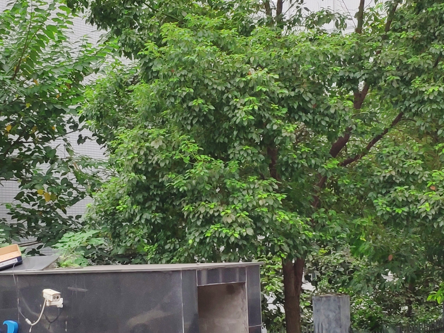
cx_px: 149
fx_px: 859
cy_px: 196
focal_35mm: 67
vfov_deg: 21.9
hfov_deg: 28.8
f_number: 1.8
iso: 100
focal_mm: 4.22
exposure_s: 1/818
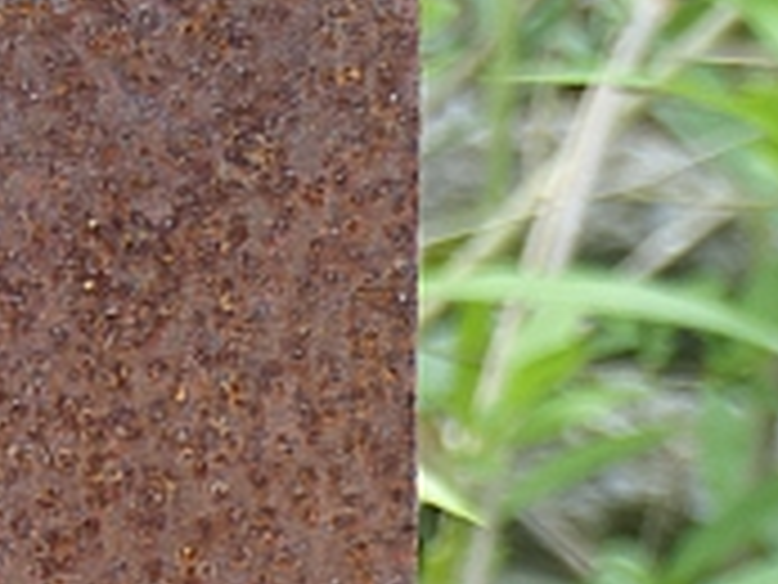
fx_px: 16486
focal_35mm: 733
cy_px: 687
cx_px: -319
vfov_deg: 2.0
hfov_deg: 2.7
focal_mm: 35.6
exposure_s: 1/125
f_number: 2.8
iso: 100
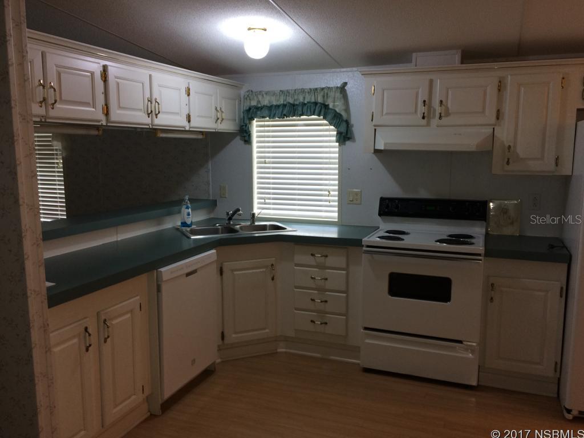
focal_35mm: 29
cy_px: 219
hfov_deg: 61.7
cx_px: 292
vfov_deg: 48.2
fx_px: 489
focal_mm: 4.15
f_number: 2.2
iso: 64
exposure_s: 1/30
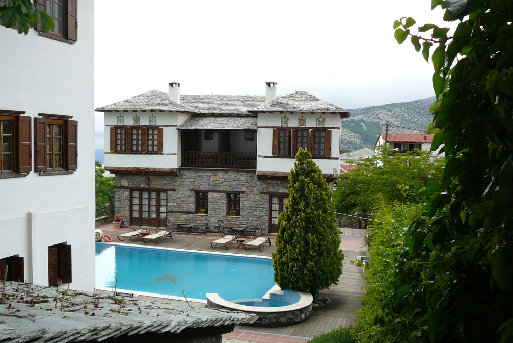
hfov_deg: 51.9
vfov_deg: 35.9
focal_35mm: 37
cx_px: 256
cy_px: 195
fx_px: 527
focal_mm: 5.2
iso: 80
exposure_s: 1/640
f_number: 2.8
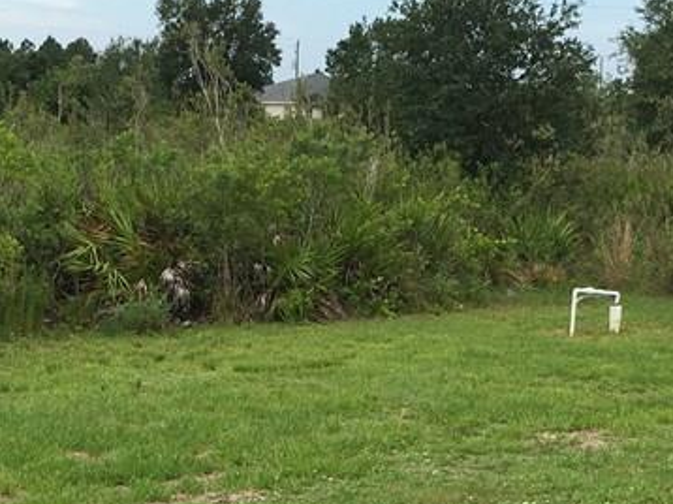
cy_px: 502
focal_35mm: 83
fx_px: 1613
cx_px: 327
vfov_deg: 17.4
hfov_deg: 23.6
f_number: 2.2
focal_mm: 4.15
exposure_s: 1/1183
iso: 25
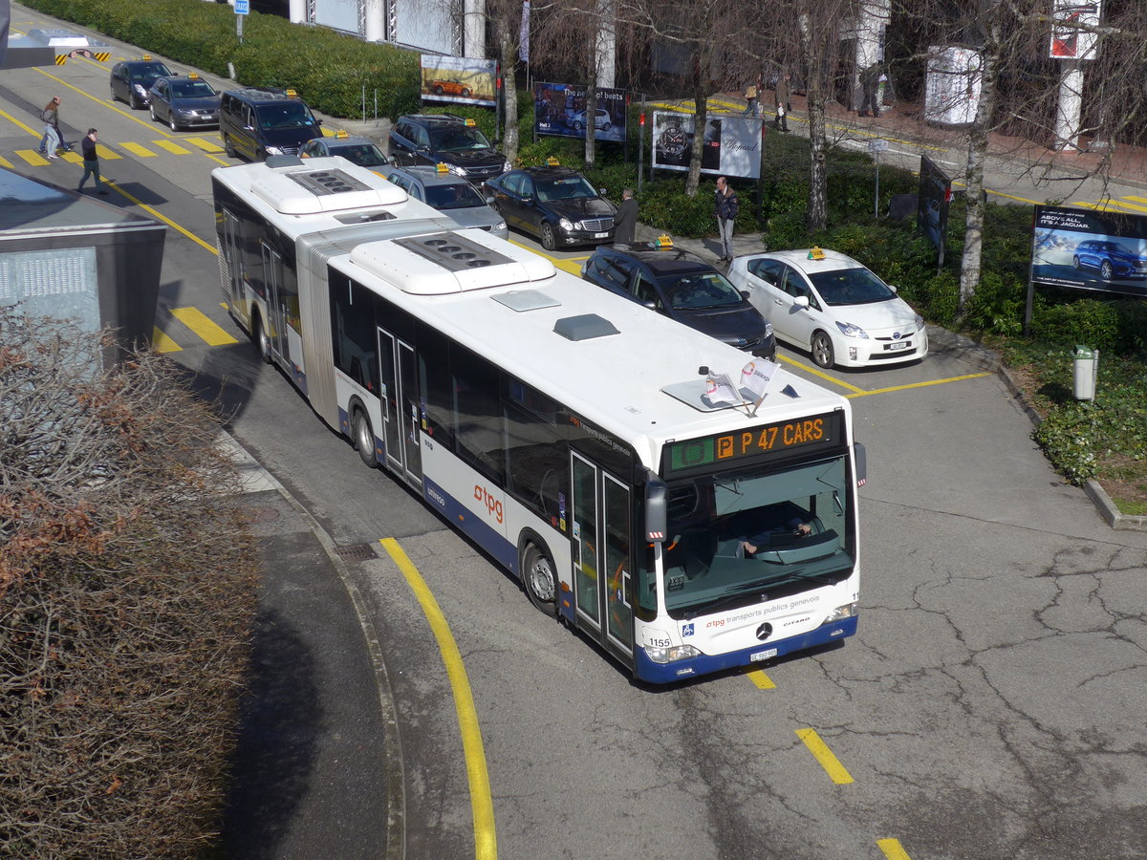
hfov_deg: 34.9
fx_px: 1822
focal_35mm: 55
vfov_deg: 26.6
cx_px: 574
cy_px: 430
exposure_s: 1/1600
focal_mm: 11.3
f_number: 3.4
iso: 80
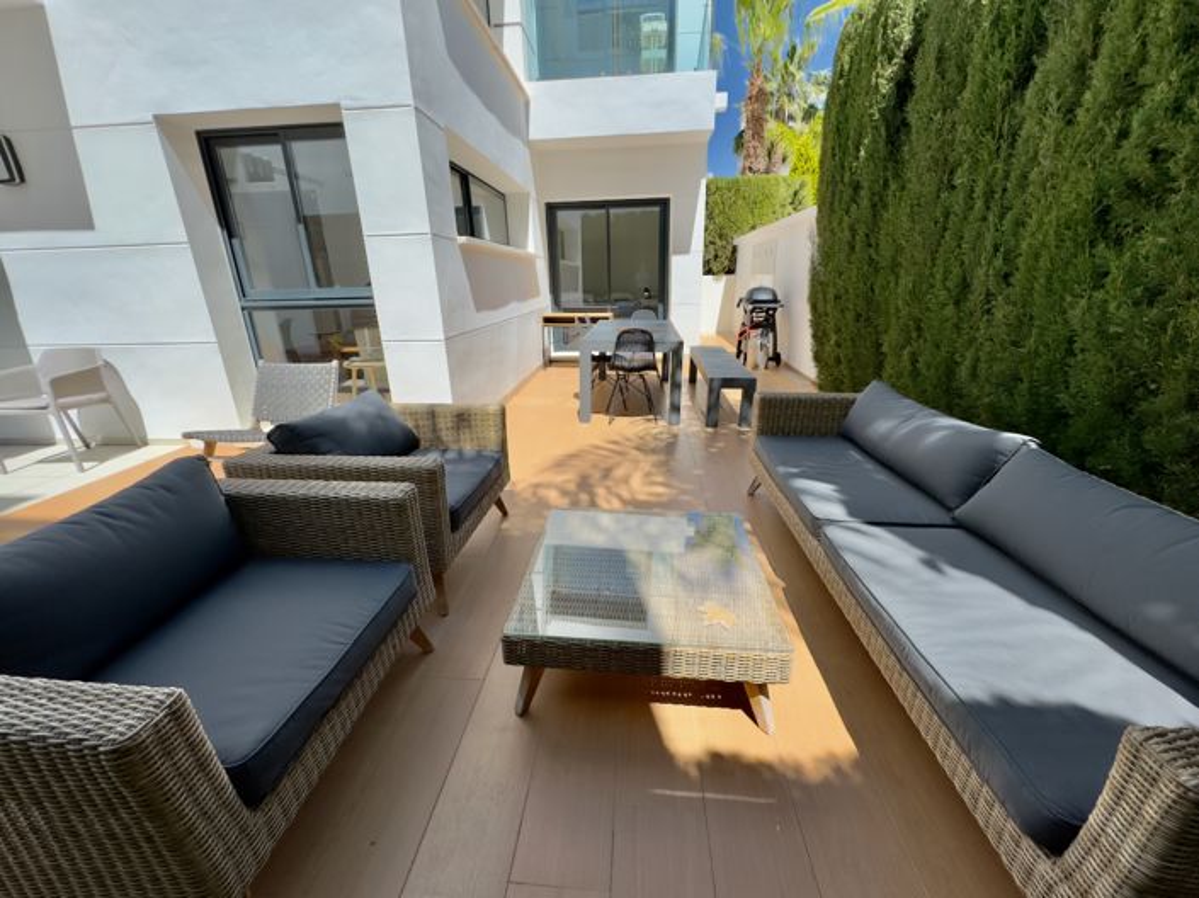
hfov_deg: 102.1
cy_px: 449
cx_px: 600
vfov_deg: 85.6
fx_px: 485
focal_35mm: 14
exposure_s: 1/1709
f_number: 2.2
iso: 50
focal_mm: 2.22
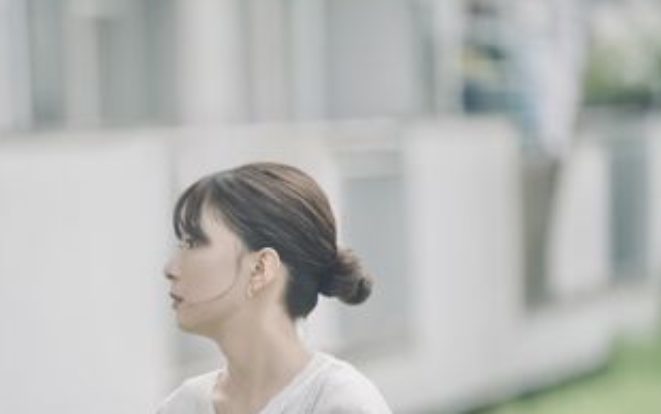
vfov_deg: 4.5
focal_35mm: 292
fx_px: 5262
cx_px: 196
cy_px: 305
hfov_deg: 7.2
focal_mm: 192
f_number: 2.8
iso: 100
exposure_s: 1/800
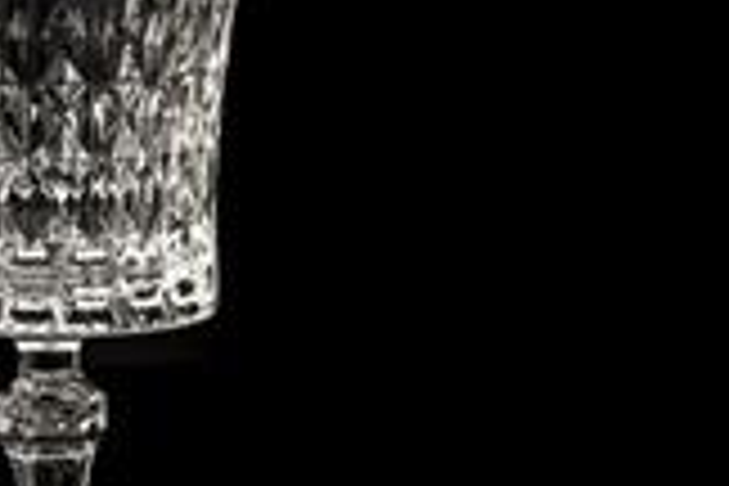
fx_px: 3746
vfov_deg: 7.4
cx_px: 58
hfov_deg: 11.0
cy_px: 396
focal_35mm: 185
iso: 100
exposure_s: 1/100
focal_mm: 50
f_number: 16
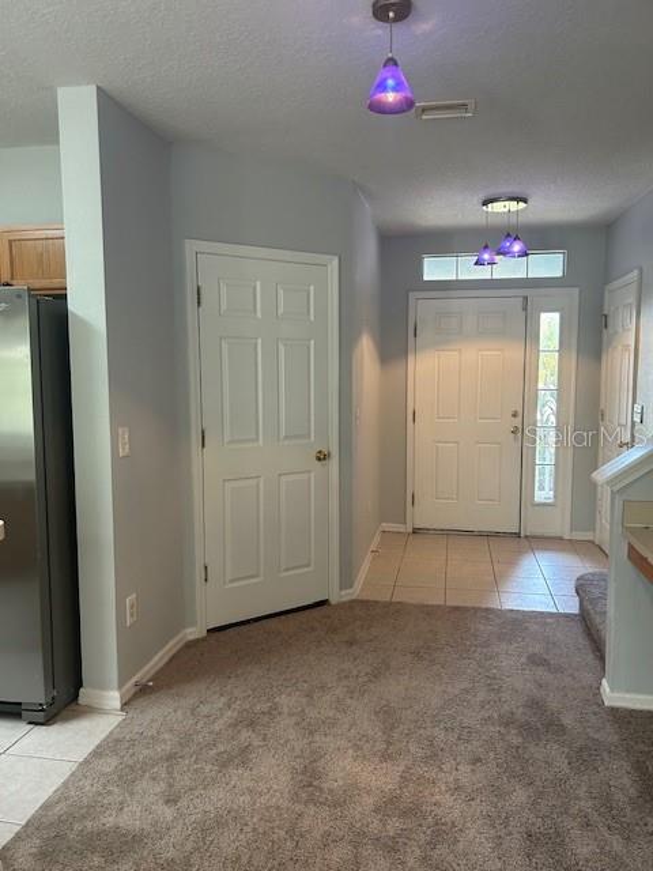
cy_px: 436
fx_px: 654
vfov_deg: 67.3
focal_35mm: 26
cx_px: 326
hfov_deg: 53.1
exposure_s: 1/60
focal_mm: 5.7
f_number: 1.5
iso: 160
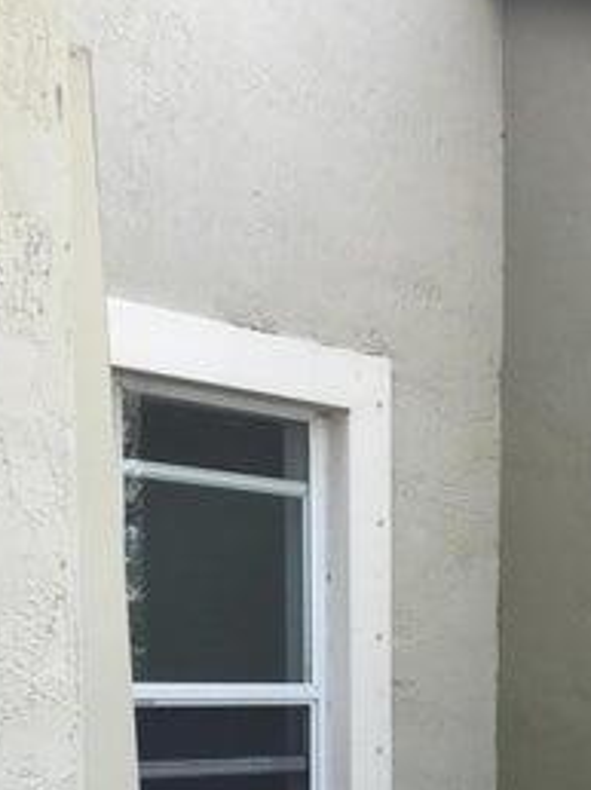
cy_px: 848
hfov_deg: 19.8
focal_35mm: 72
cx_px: 591
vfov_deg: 25.3
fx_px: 1642
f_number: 2.2
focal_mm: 4.15
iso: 25
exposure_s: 1/120
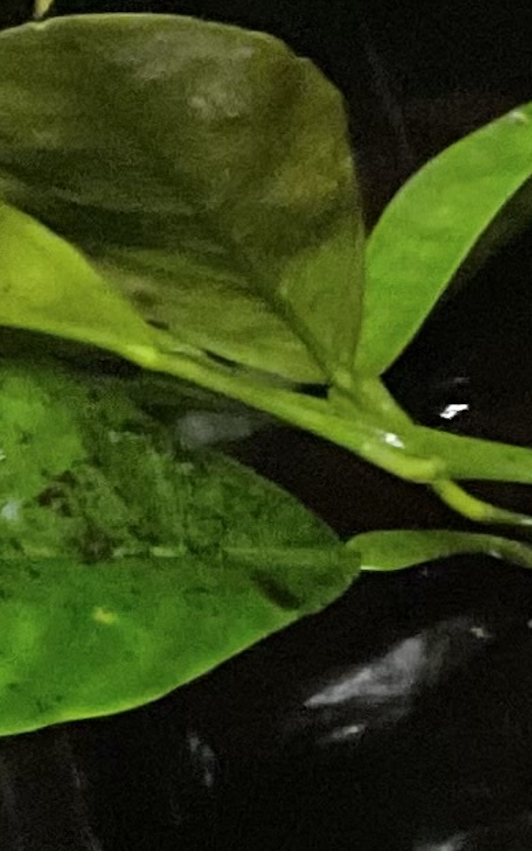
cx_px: 2199
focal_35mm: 199
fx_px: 4620
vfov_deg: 10.5
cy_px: 749
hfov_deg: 5.6
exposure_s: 1/50
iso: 250
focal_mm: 3
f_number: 1.8
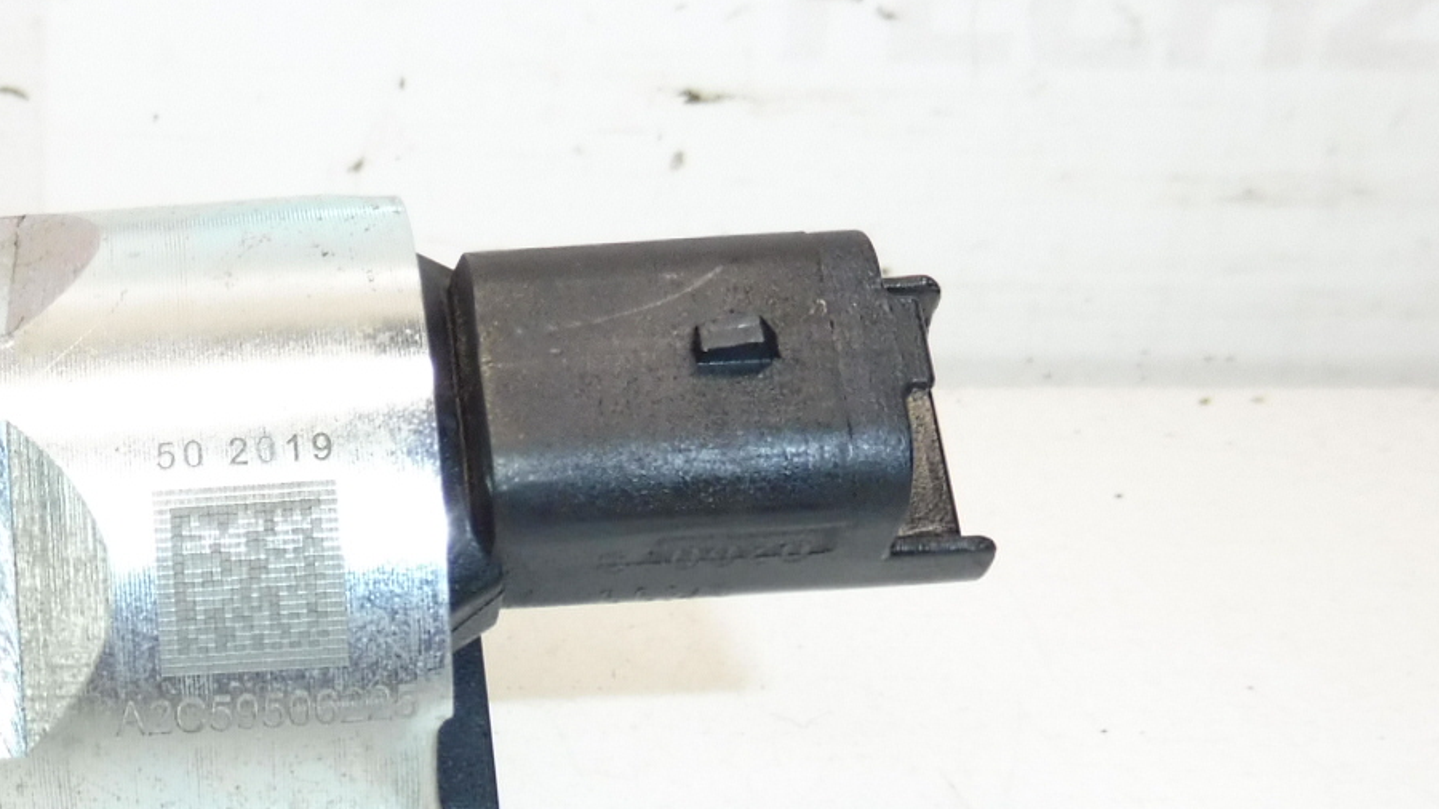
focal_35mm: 62
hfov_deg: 31.9
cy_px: 630
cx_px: 98
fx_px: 2365
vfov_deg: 19.2
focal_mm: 4.4
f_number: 3.5
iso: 200
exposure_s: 1/200
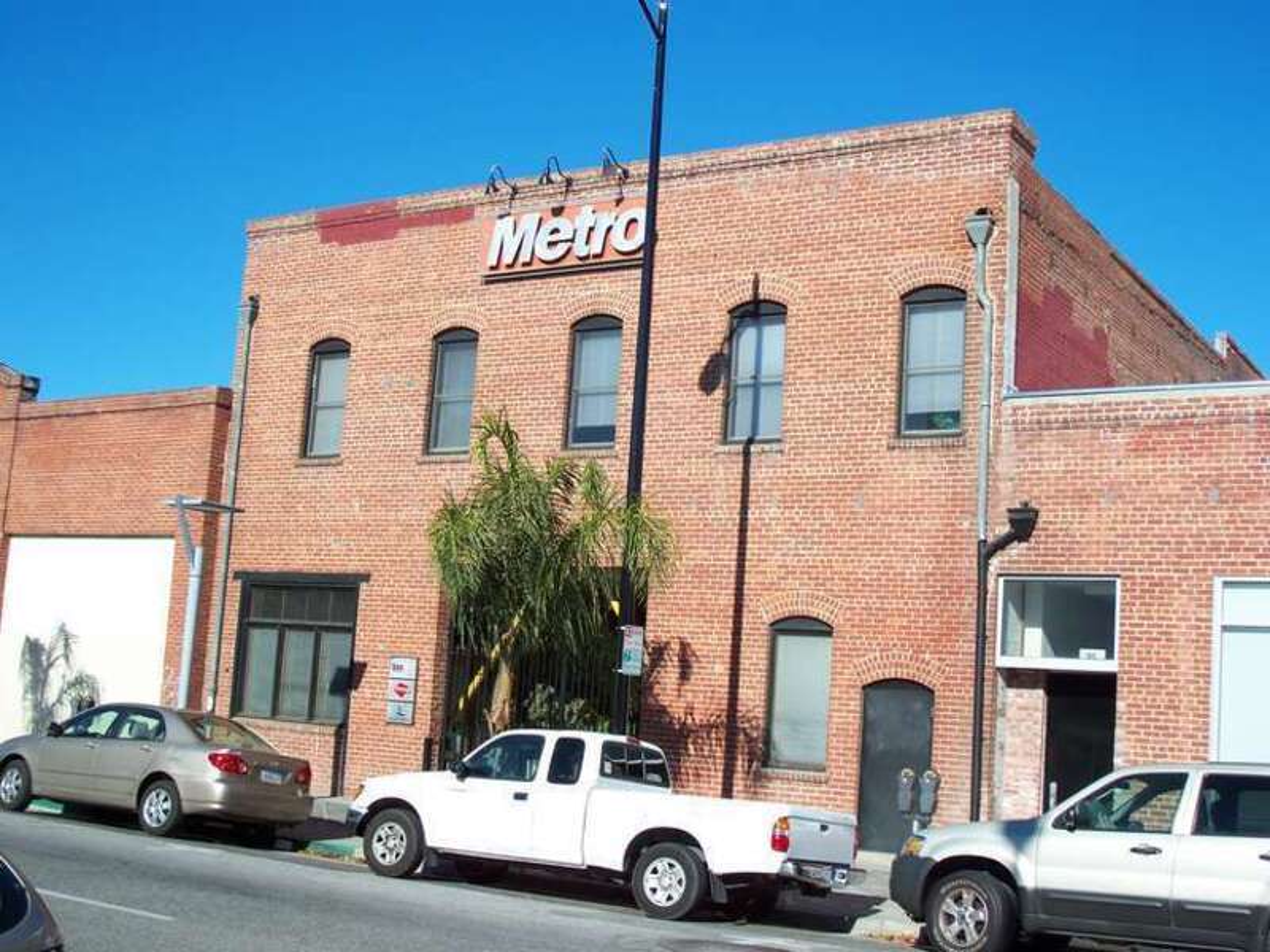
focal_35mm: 43
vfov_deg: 33.6
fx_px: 1578
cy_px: 476
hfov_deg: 43.9
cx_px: 635
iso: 64
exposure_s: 1/800
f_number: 3.2
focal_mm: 9.1
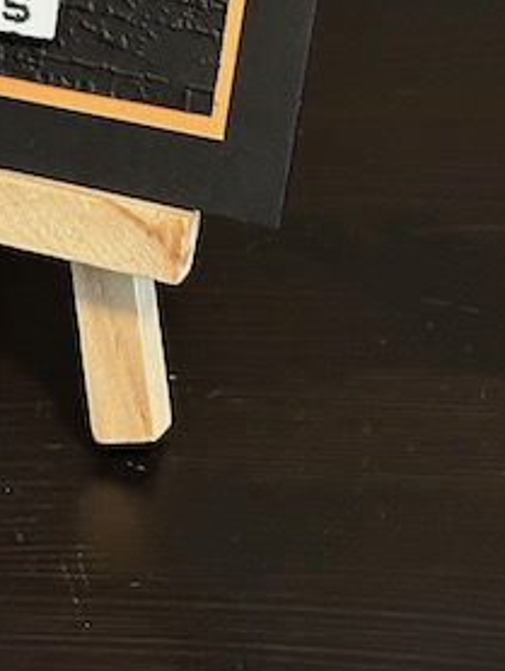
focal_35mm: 138
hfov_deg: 10.5
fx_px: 2680
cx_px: -150
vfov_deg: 13.7
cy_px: -239
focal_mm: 6.86
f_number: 1.78
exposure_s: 1/40
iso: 400
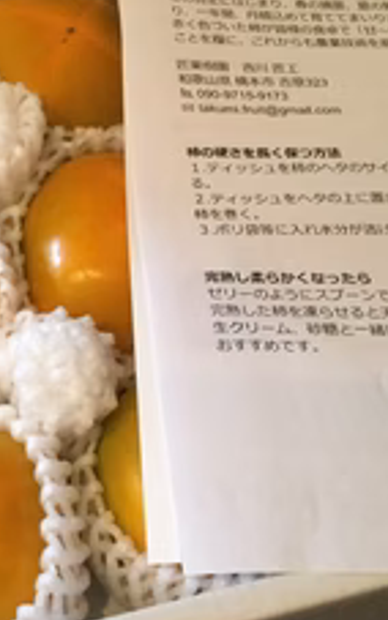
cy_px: 317
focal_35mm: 58
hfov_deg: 21.5
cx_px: -5
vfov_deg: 35.1
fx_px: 981
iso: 200
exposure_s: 1/20
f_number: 2.4
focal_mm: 3.3
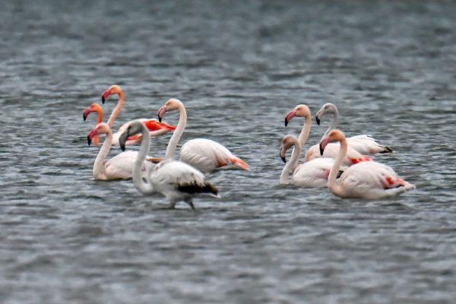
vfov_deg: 2.3
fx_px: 7599
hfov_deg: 3.4
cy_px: 152
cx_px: 228
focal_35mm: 600
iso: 1600
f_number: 5.6
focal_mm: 400
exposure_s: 1/6400
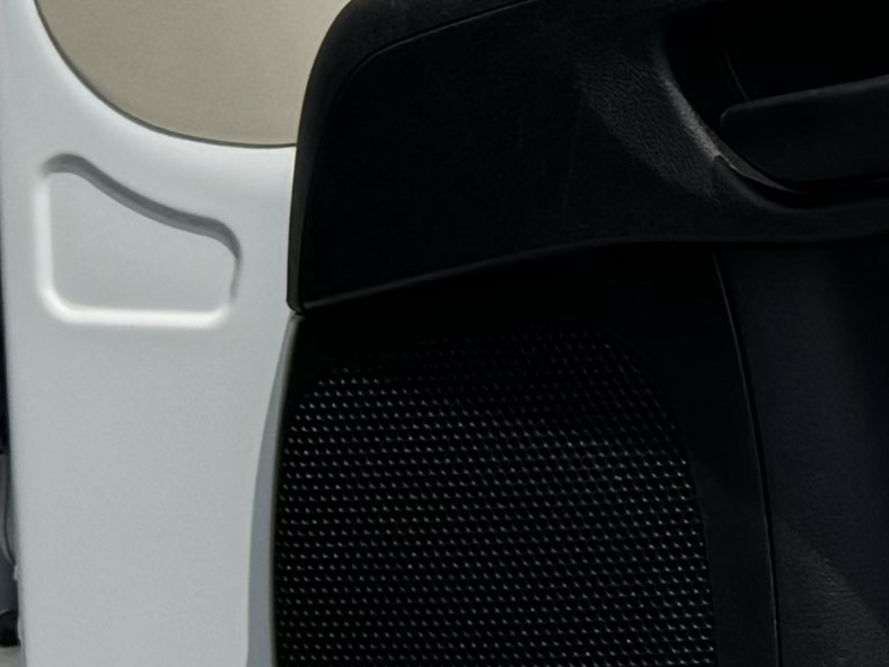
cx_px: 1930
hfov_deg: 10.2
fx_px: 4469
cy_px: -228
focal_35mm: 174
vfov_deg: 8.4
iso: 80
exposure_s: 1/6410
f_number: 1.78
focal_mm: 6.76
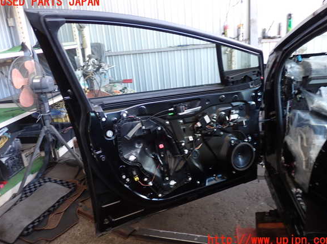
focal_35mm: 31
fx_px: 293
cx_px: 166
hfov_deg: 58.4
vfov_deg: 45.4
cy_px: 121
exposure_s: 1/60
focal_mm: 5.4
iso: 200
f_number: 2.3
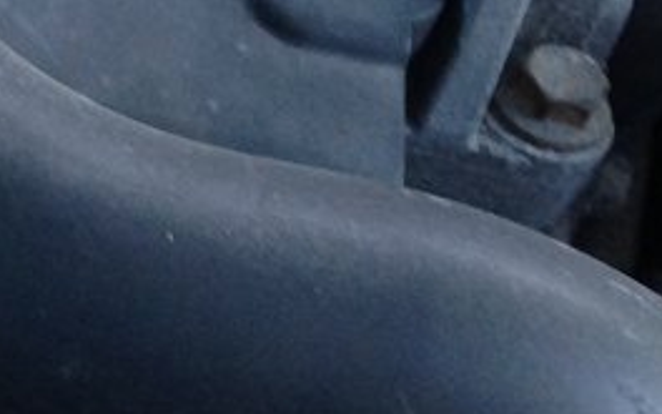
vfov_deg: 8.1
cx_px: -810
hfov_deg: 11.4
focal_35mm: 159
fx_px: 2869
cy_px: -158
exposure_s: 1/20
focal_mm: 4.12
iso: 100
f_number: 2.4
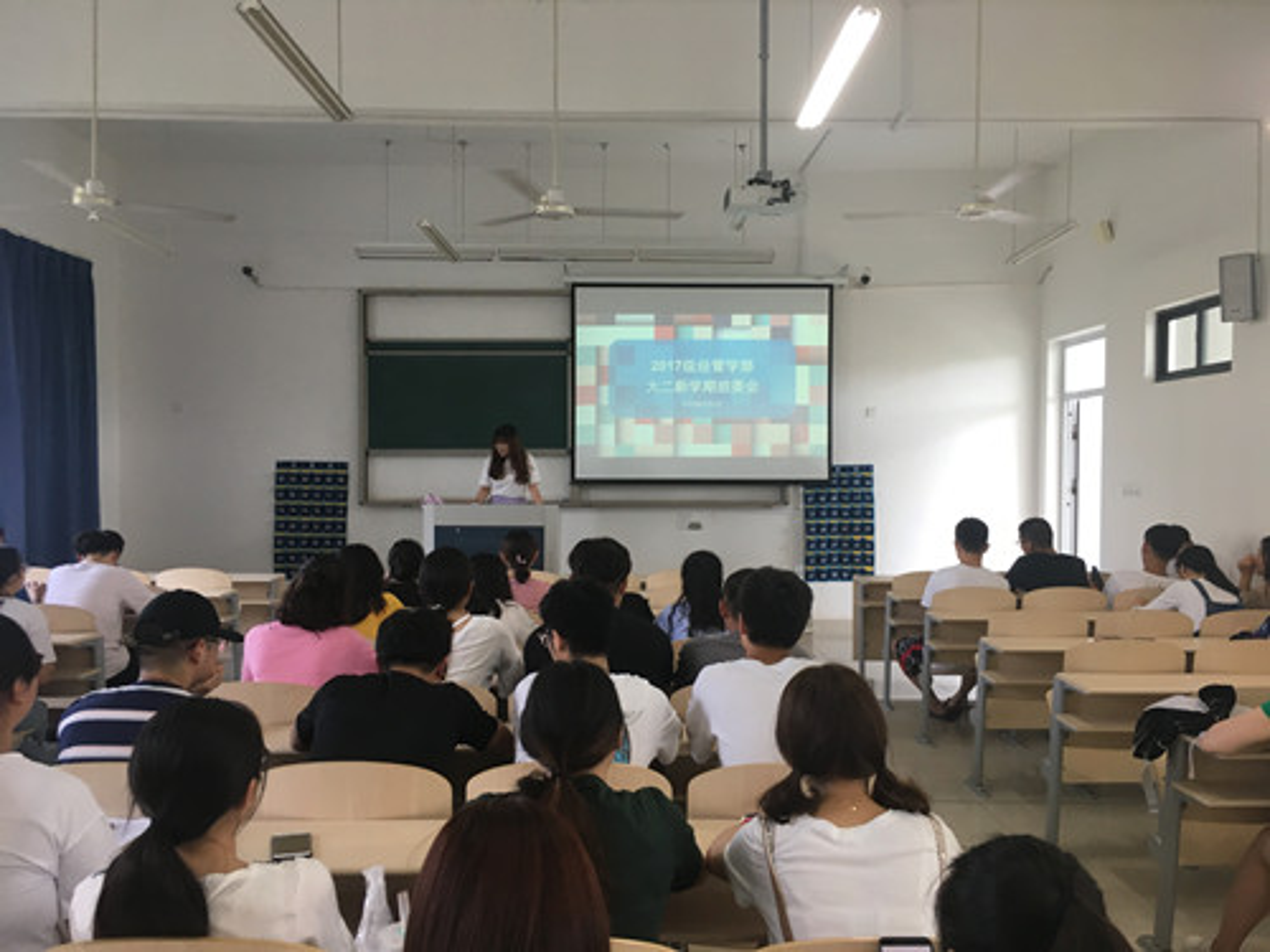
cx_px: 635
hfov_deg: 61.7
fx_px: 1064
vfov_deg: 48.2
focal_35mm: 29
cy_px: 476
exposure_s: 1/33
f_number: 2.2
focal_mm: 4.15
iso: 40
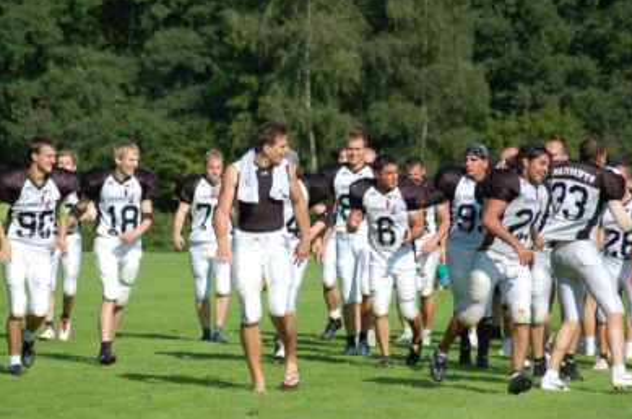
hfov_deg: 8.8
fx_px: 4129
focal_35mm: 236
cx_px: 288
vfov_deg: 5.8
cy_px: 235
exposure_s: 1/1250
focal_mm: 135
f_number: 5
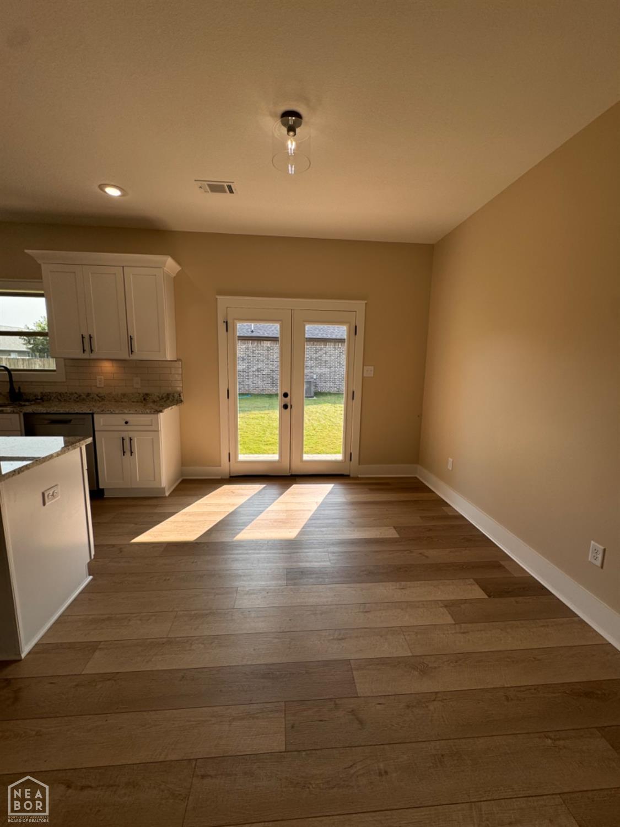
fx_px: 334
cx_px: 310
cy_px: 414
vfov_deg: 102.1
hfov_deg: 85.7
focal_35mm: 14
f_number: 2.2
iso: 40
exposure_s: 1/285
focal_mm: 2.22
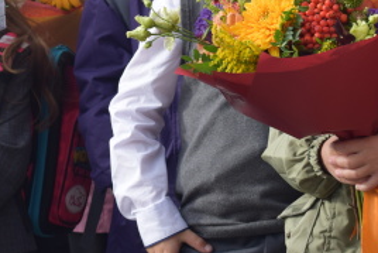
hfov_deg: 12.7
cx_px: 116
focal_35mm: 161
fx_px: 1691
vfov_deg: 8.5
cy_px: -23
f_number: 8
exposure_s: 1/250
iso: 200
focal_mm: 48
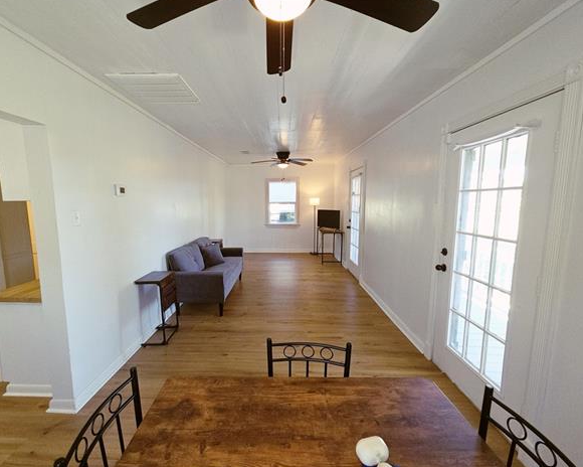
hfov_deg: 100.5
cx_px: 271
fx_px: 242
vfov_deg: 88.0
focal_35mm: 14
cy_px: 235
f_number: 2.2
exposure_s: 1/60
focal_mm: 2.2
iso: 80
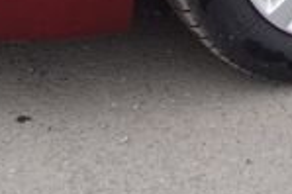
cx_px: 566
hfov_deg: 10.0
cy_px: -411
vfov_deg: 6.4
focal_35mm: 193
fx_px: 1564
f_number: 2.2
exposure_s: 1/100
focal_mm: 10.4
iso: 125
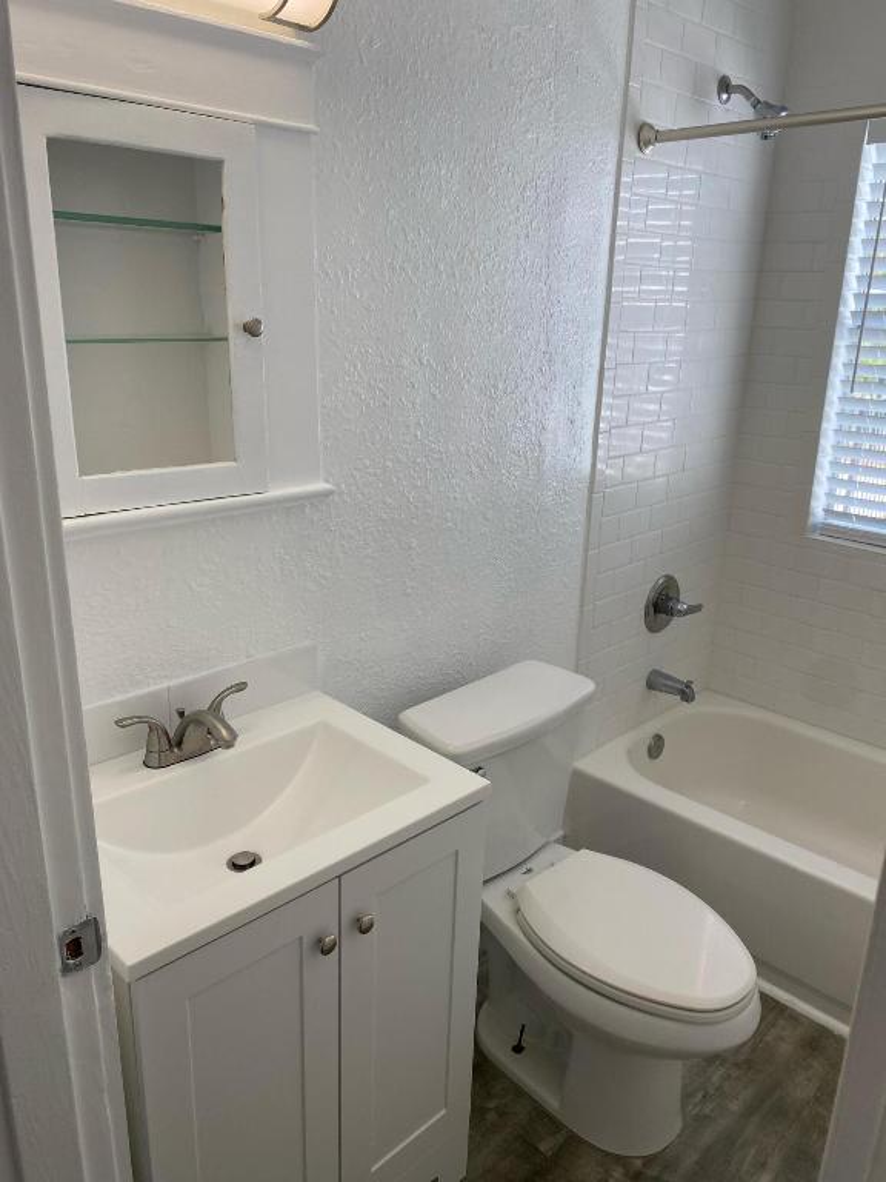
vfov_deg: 67.3
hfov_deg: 53.1
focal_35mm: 26
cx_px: 443
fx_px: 887
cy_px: 591
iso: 32
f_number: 1.8
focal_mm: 4.25
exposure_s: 1/249
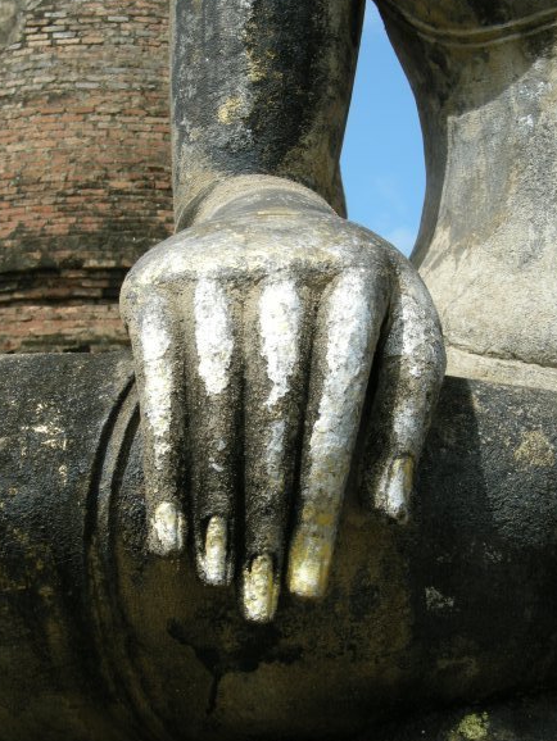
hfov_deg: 17.8
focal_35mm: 83
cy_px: 370
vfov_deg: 23.5
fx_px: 1779
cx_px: 287
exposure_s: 1/271
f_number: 6.1
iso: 64
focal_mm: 15.7
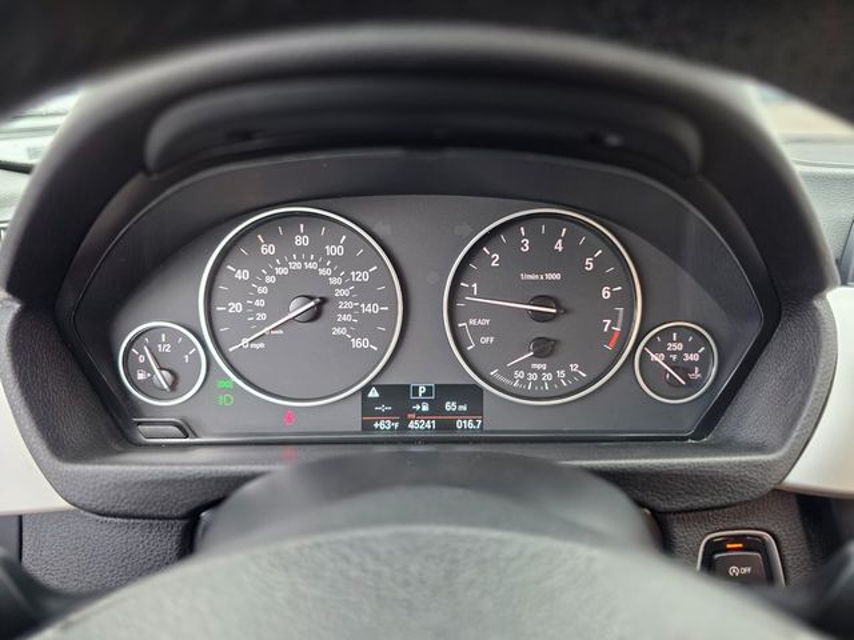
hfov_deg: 73.9
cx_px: 427
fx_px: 567
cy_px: 320
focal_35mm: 23
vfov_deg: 58.9
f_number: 1.7
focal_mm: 6.3
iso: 400
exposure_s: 1/240
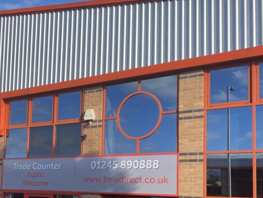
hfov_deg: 34.8
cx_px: 45
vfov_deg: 27.1
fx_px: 403
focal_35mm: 53
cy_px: 154
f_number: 1.8
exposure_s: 1/1866
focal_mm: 4.25
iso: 32
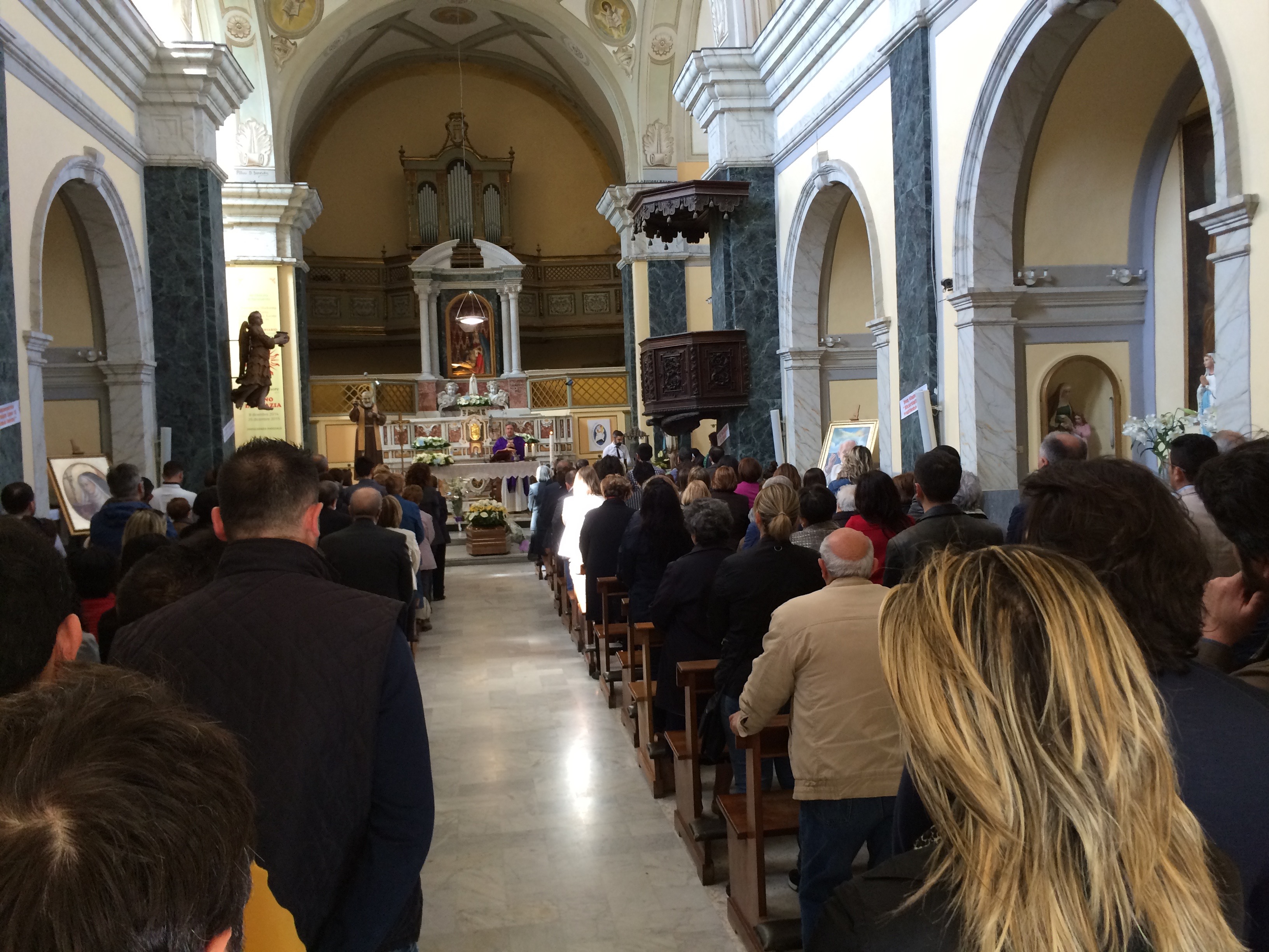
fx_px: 1063
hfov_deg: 61.7
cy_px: 476
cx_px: 634
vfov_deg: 48.2
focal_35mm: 29
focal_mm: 4.15
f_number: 2.2
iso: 64
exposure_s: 1/33
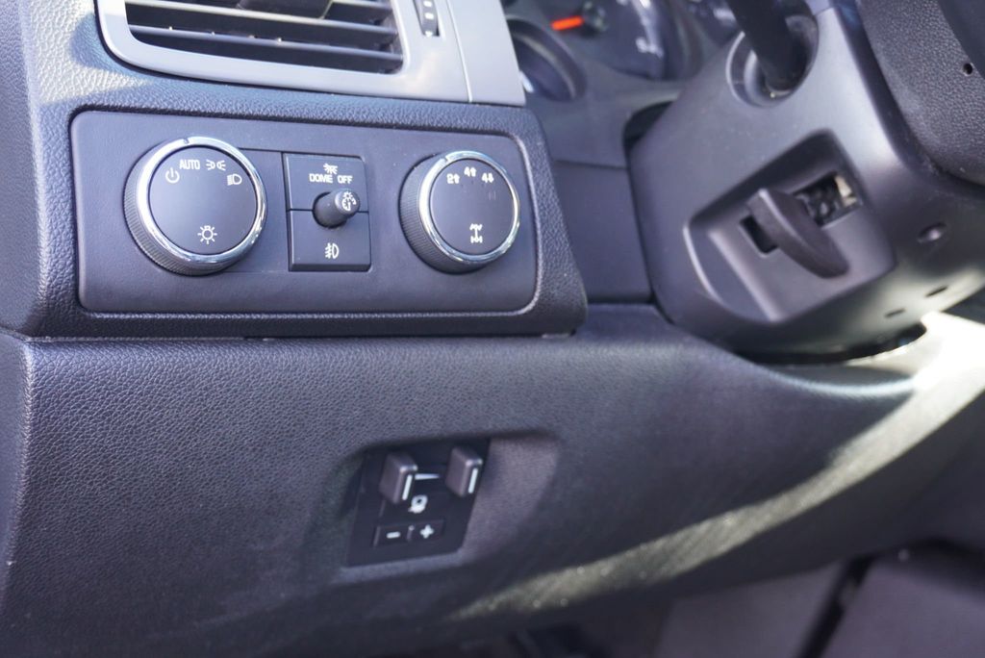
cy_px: 329
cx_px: 492
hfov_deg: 46.4
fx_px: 1150
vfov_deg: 31.9
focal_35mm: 42
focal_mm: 28
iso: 800
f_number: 4.5
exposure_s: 1/60
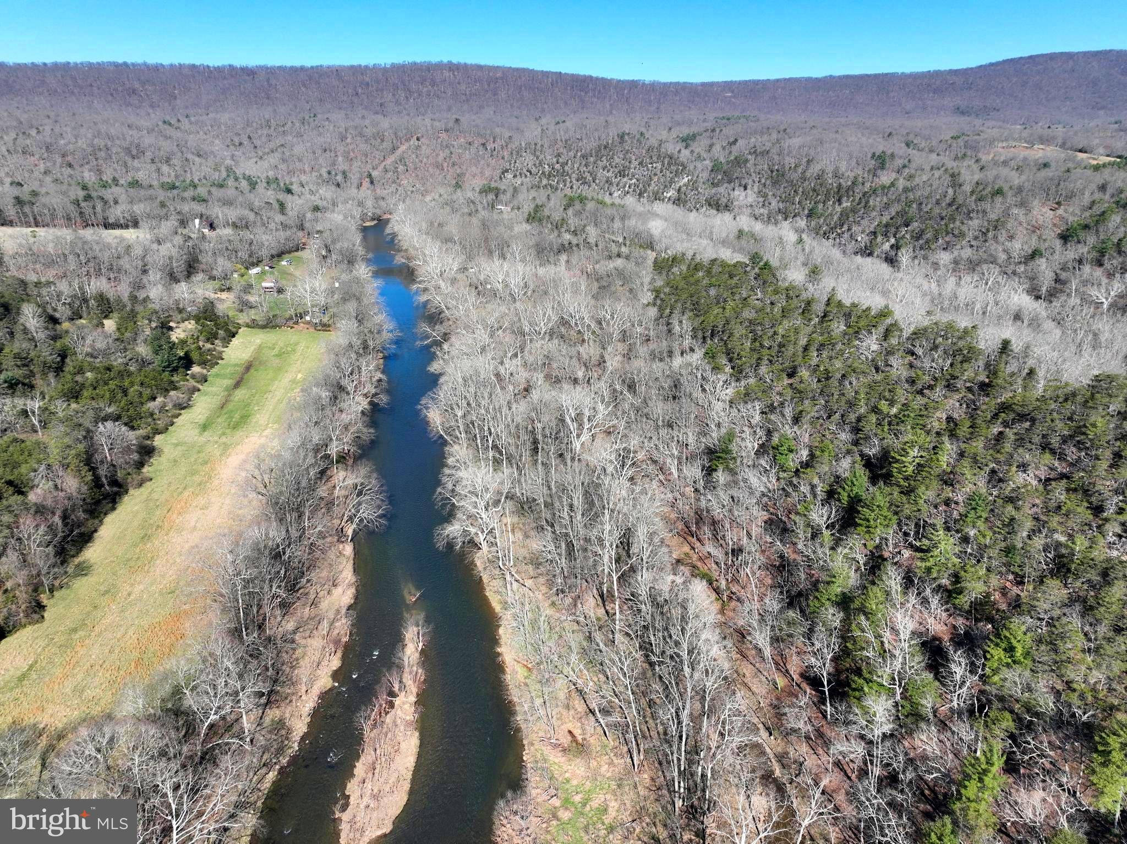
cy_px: 422
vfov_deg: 56.8
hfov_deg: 71.6
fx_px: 781
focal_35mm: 24
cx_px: 564
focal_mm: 12.29
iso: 150
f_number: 2.8
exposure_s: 1/1600
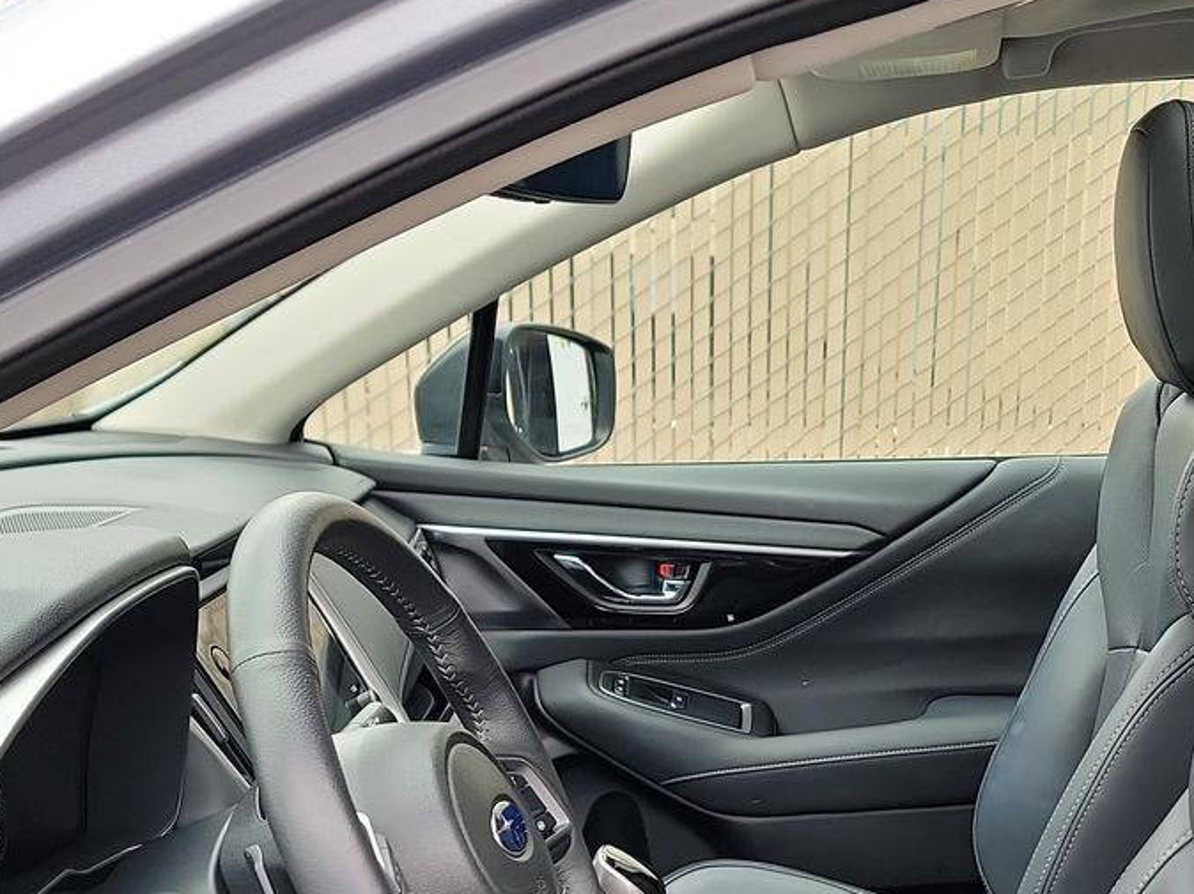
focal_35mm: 57
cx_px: 813
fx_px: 1965
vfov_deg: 23.7
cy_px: 1025
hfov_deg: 33.4
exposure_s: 1/59
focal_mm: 6.7
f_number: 1.8
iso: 64
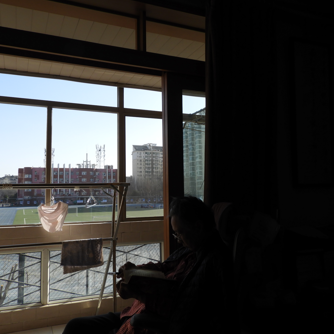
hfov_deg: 55.6
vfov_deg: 55.6
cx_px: 157
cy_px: 165
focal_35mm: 29
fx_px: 317
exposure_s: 1/800
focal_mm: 4.3
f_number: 3.3
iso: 100
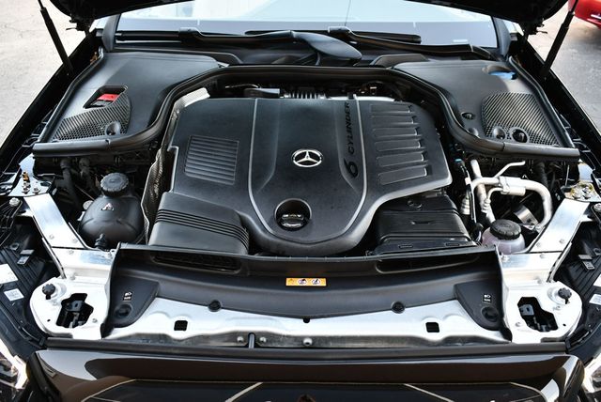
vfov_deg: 36.9
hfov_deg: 53.1
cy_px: 201
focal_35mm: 36
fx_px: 602
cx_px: 300
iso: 560
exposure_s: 1/250
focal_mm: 18
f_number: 3.5
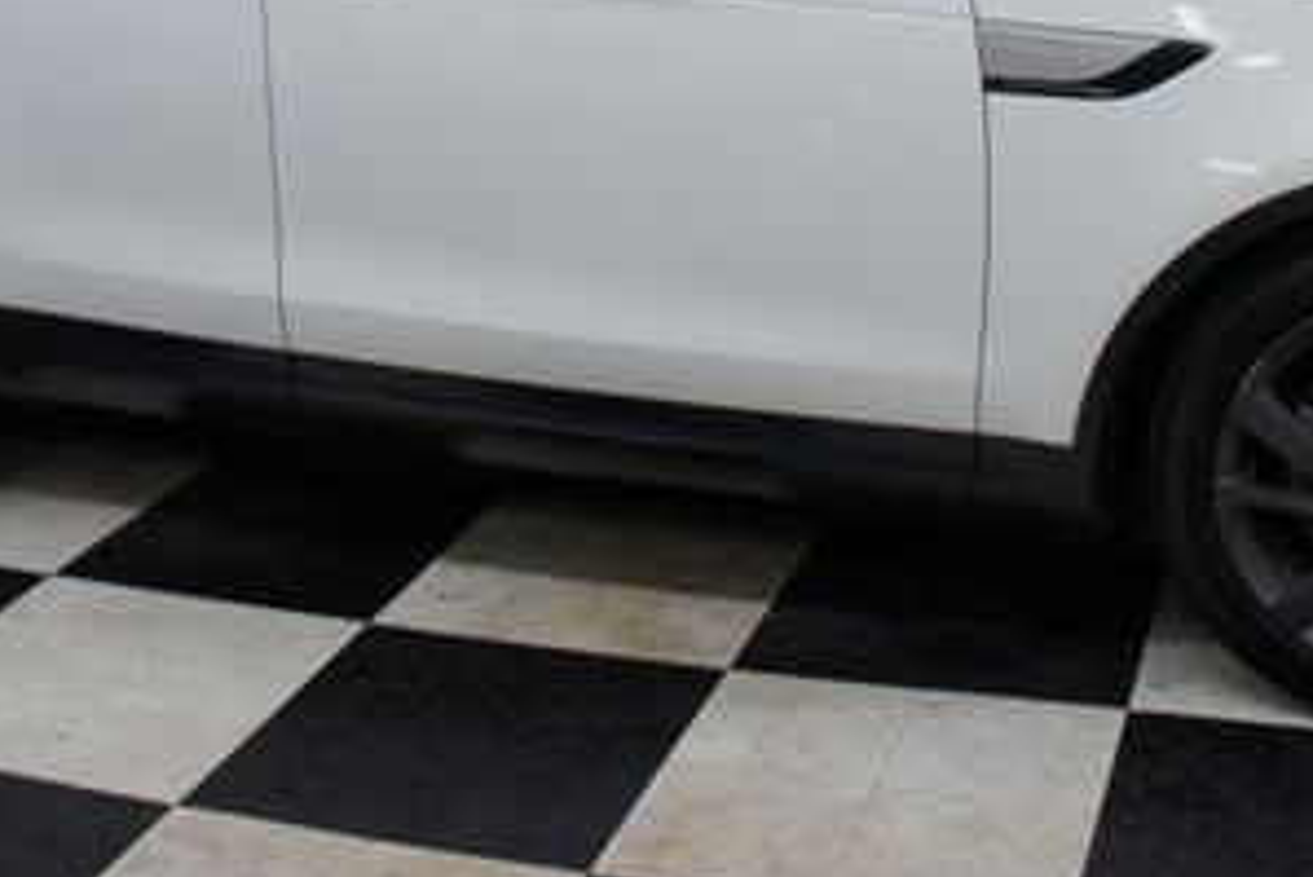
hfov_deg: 34.5
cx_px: 692
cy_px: -35
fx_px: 2116
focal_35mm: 58
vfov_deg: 22.4
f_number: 4
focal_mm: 18
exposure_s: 1/40
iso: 200
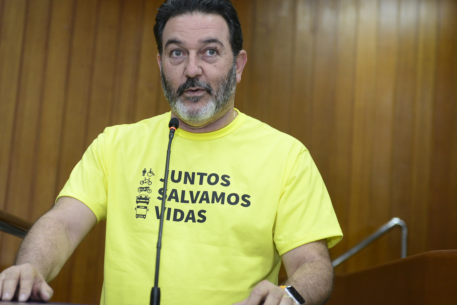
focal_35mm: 76
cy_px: 155
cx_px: 178
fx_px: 965
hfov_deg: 26.6
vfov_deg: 18.0
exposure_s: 1/125
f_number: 4.5
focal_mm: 62
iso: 1600
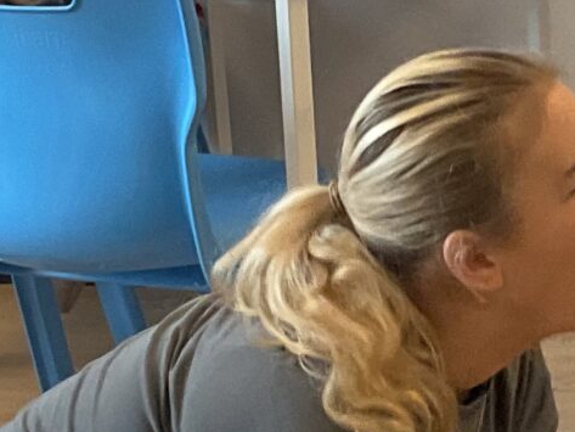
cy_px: 291
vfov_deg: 9.4
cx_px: 524
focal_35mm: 157
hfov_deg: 12.5
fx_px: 2609
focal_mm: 3
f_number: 1.8
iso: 125
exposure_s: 1/60
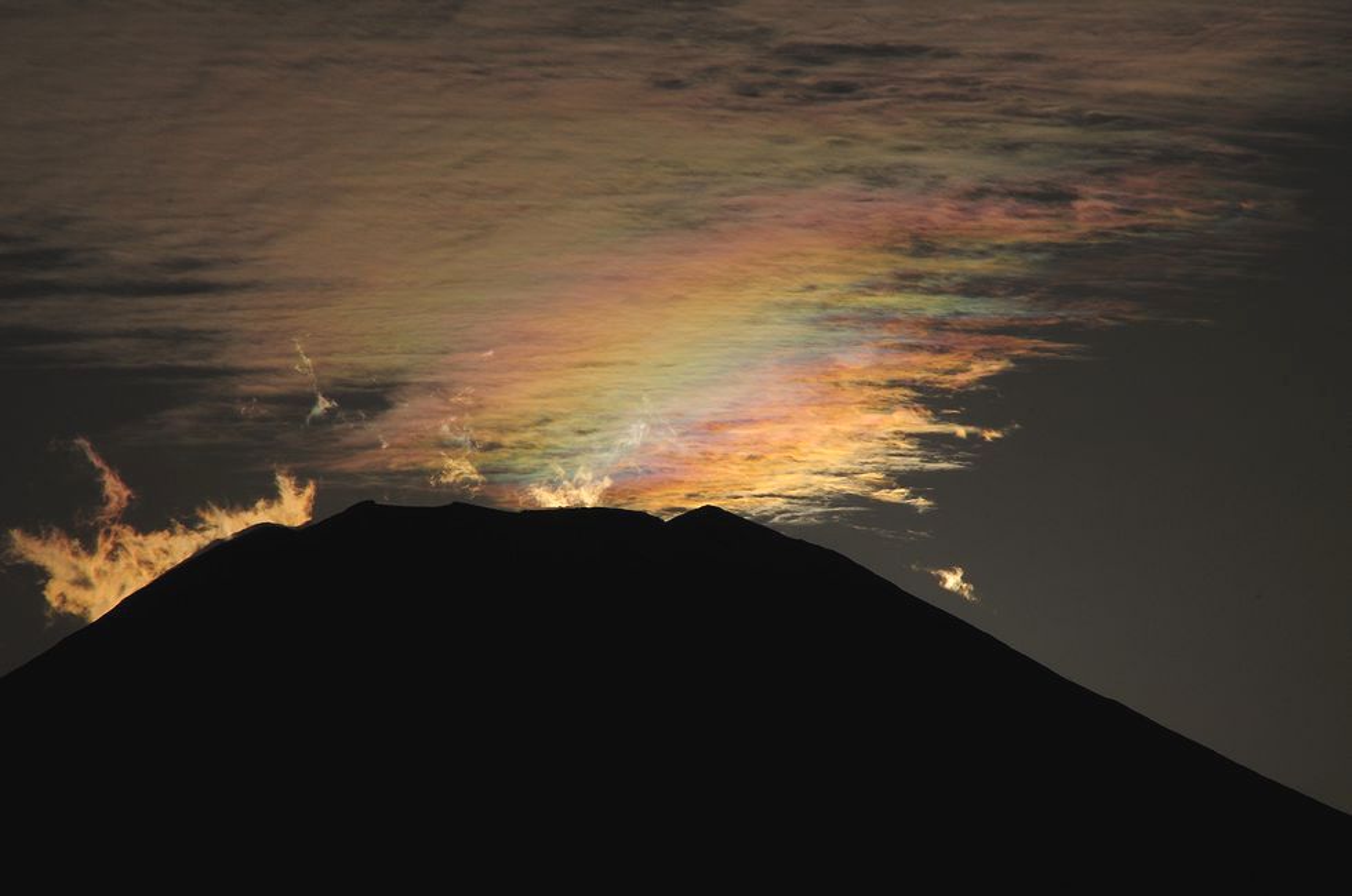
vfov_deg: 4.6
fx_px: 11248
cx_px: 676
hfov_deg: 6.9
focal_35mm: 300
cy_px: 448
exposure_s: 1/2500
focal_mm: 200
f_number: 25
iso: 200
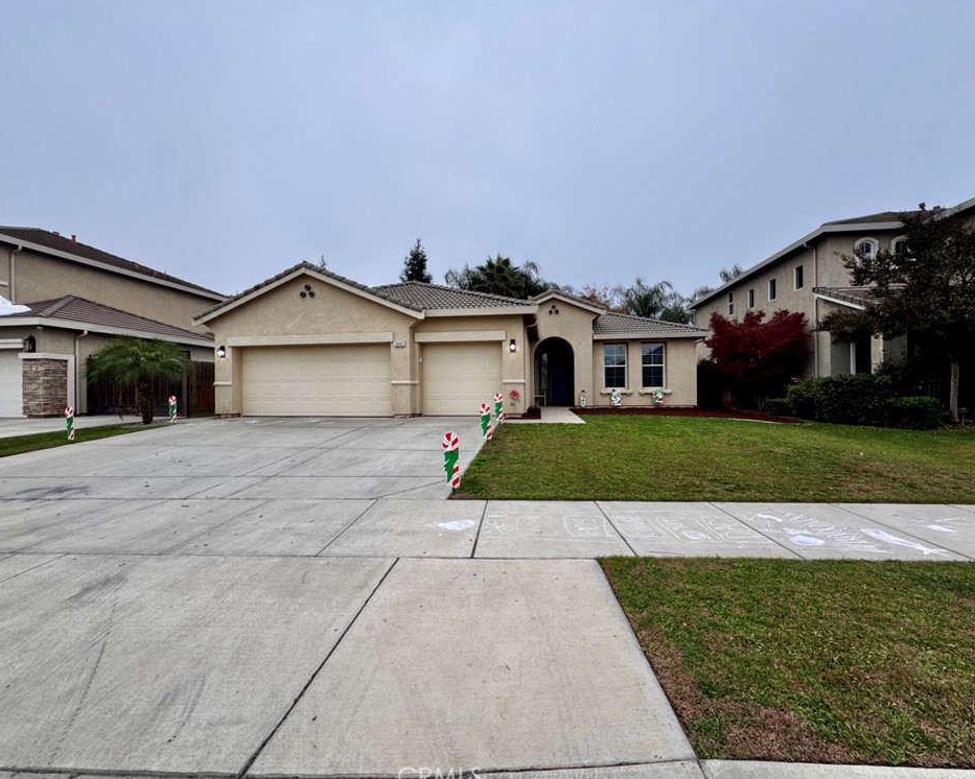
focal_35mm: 15
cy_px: 391
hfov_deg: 96.8
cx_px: 490
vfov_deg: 84.0
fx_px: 433
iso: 40
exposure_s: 1/831
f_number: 2.2
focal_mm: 2.22
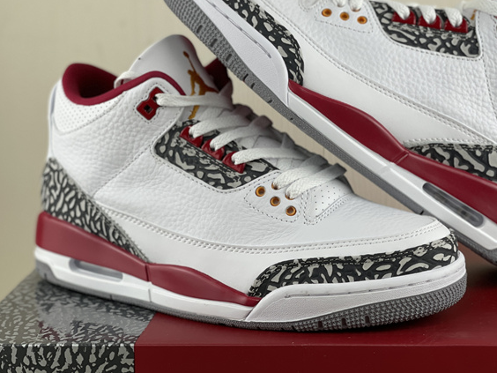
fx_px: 1206
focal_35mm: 84
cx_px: 311
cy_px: 157
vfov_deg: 17.6
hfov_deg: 23.2
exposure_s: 1/100
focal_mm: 7.5
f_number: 2.2
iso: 100
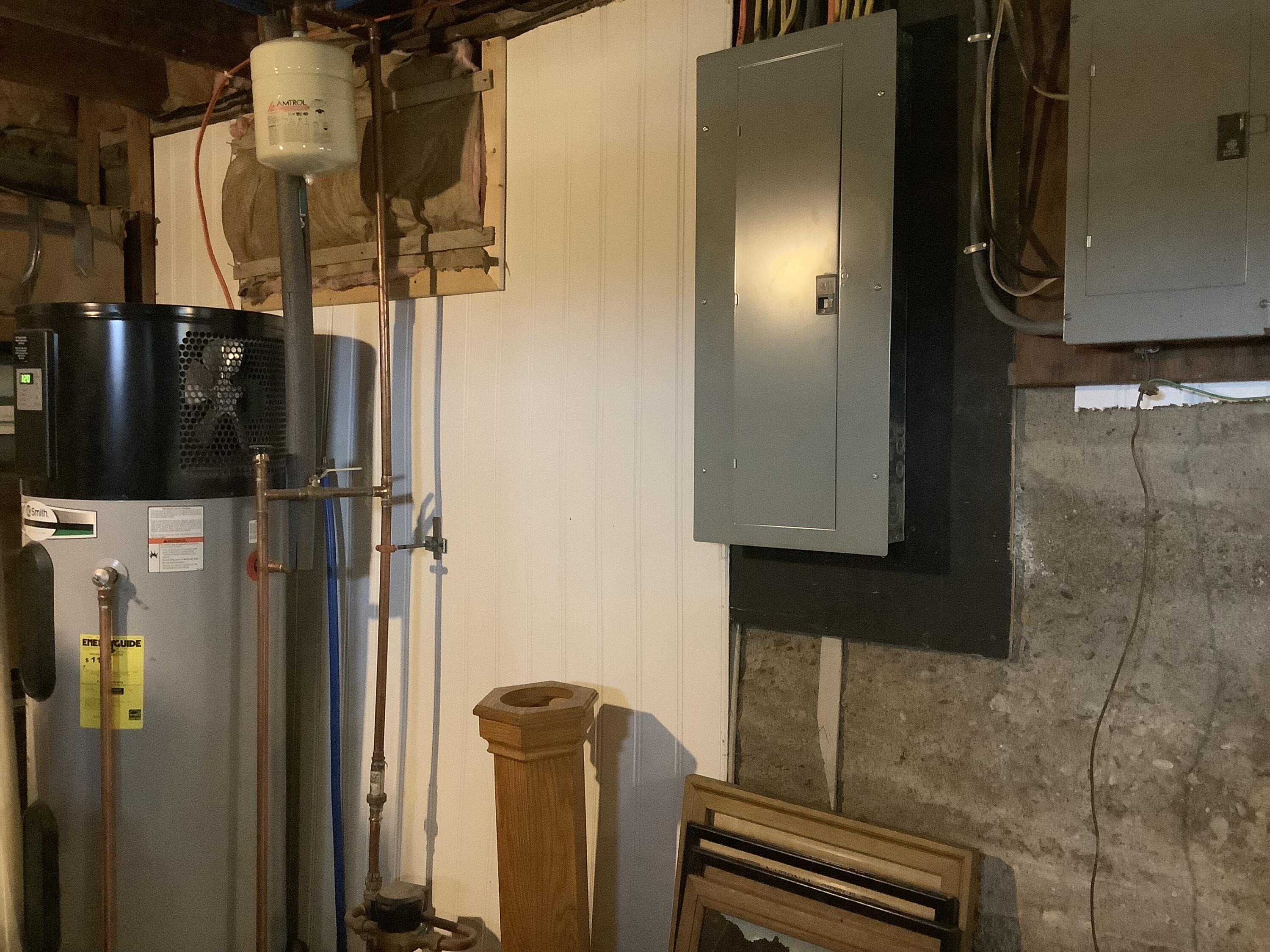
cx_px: 635
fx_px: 1137
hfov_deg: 58.4
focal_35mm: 31
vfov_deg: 45.4
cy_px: 476
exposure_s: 1/20
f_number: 2.4
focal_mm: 3.3
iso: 640
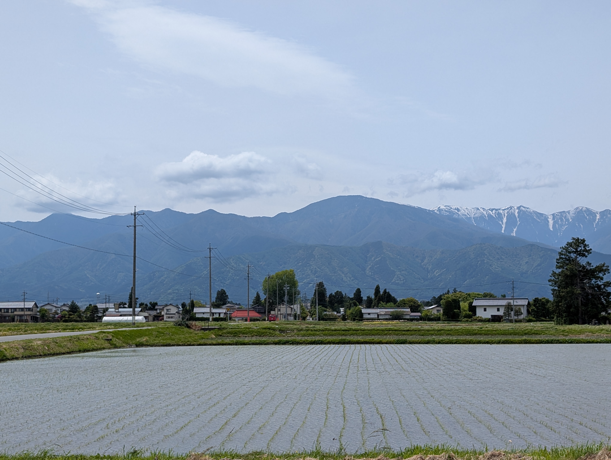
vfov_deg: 29.7
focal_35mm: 49
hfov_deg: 38.9
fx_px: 866
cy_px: 230
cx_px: 306
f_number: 1.68
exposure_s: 1/2488
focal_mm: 6.9
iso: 26
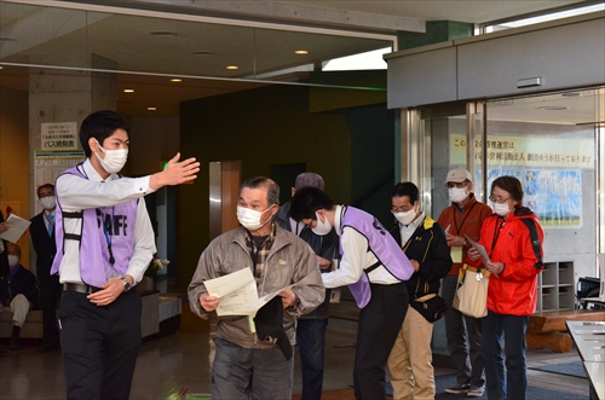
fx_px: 1006
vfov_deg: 22.5
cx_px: 302
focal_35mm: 60
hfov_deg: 33.5
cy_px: 200
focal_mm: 40
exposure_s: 1/200
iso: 2500
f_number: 7.1
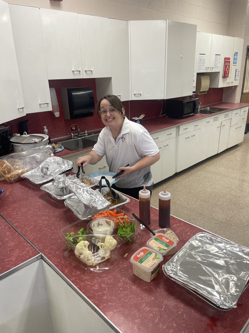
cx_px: 124
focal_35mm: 26
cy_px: 166
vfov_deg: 67.3
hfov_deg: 53.1
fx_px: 249
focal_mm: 4.2
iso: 64
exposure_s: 1/60
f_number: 1.6
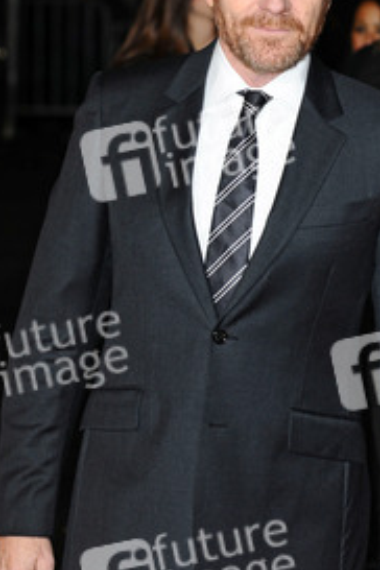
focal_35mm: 176
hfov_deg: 7.8
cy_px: 257
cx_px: 250
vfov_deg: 11.7
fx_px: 2786
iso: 320
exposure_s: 1/160
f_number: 4.5
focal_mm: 80
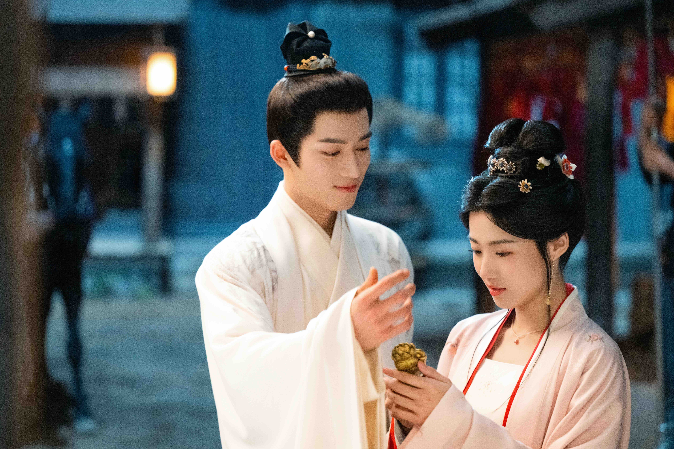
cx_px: 337
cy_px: 224
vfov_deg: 14.9
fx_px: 1722
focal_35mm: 92
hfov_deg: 22.1
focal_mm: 92
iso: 6400
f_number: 2.8
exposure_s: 1/50
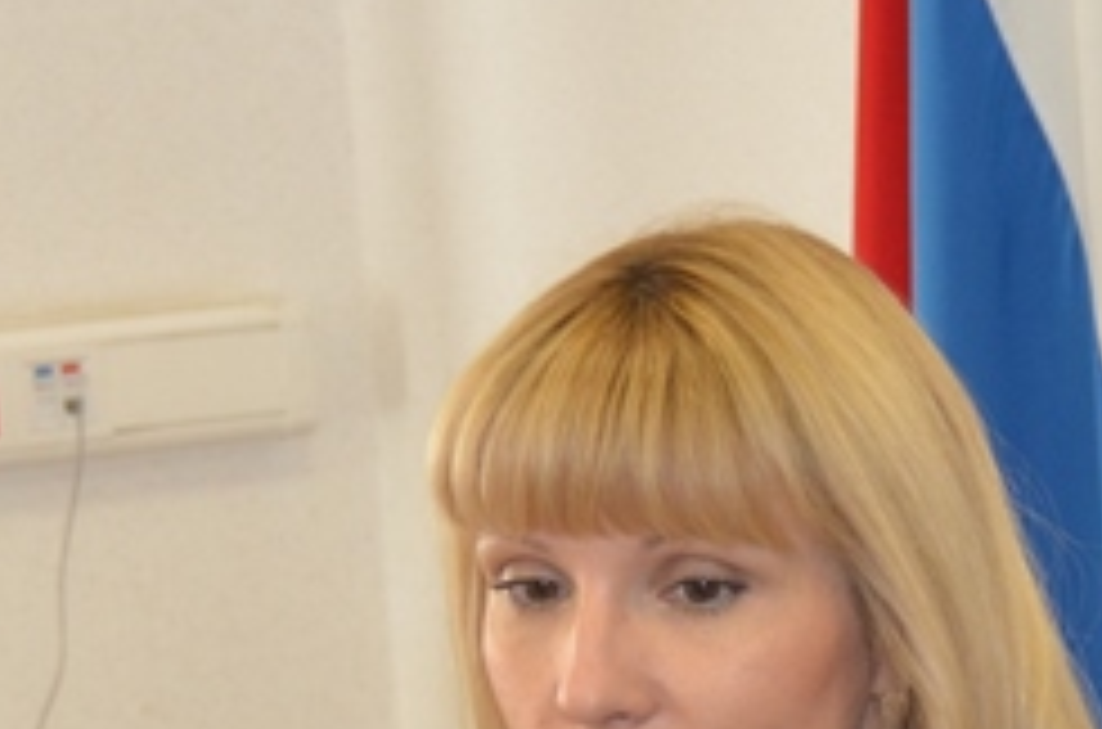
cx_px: 1142
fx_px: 6503
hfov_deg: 9.6
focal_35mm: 213
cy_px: 1215
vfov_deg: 6.3
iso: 560
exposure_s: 1/60
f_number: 4.2
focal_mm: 34
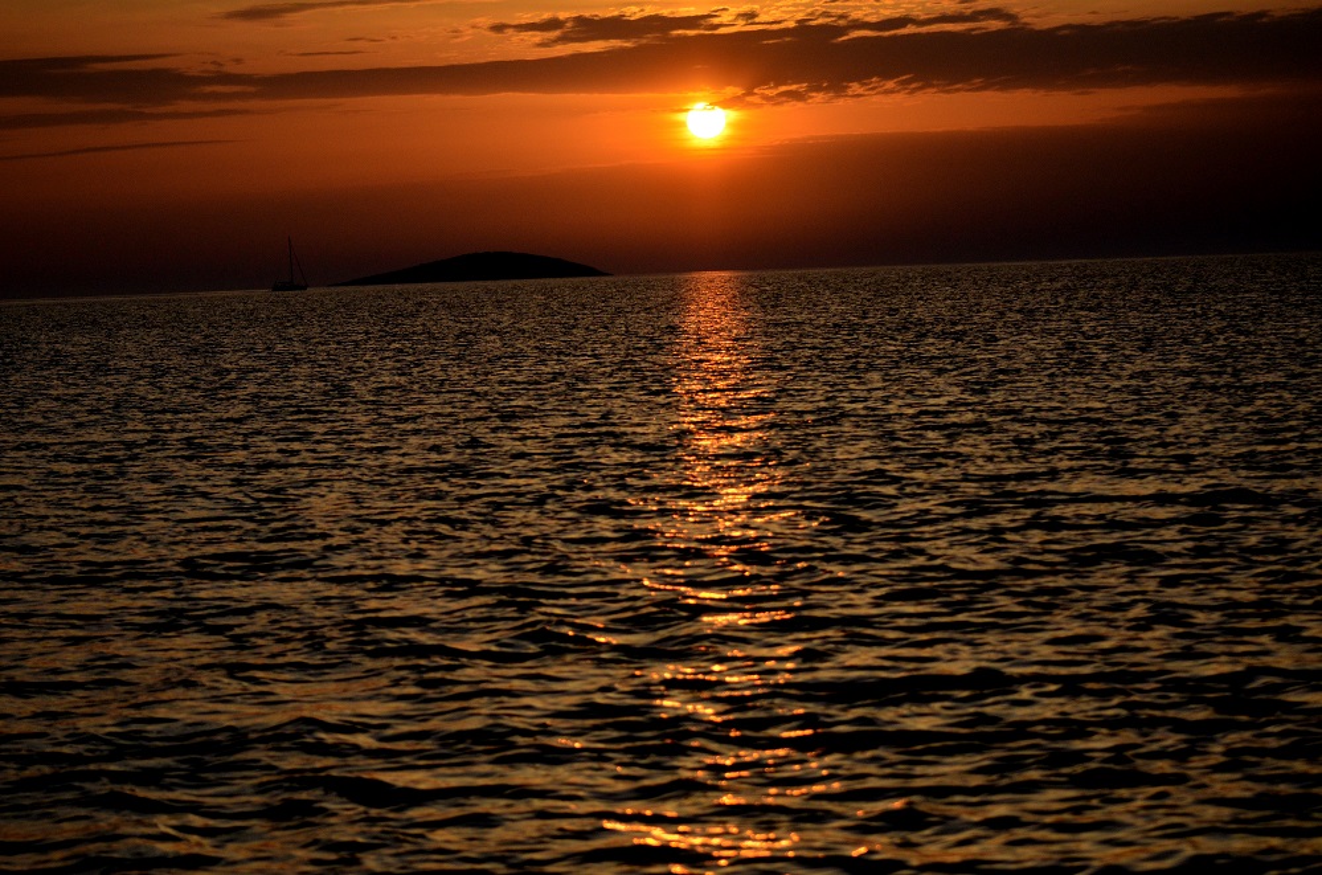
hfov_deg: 19.5
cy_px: 438
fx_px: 3847
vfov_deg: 13.0
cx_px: 661
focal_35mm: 105
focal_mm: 70
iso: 560
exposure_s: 1/8000
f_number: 4.5
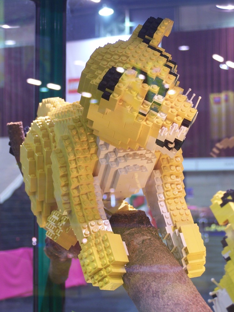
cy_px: 156
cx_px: 117
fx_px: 847
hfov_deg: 15.7
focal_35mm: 94
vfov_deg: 20.9
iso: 80
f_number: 3.2
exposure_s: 1/2
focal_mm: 15.6
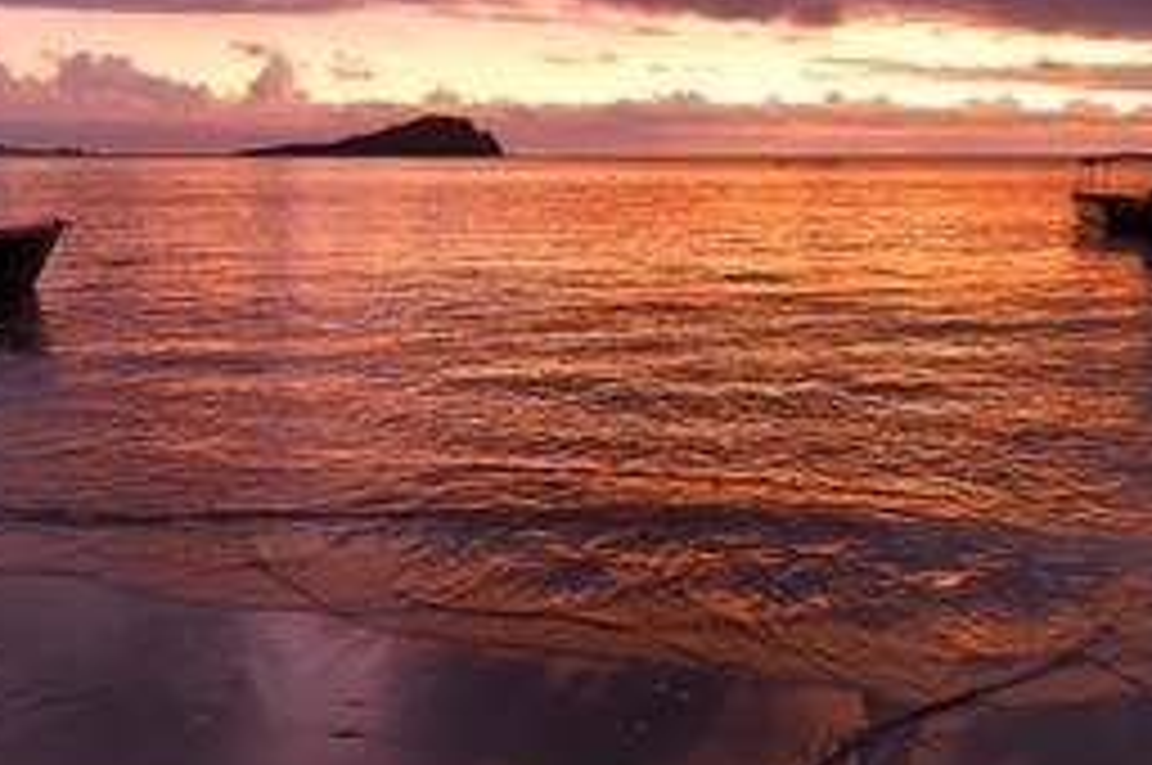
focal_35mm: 46
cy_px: 230
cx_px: 412
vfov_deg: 28.9
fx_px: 1470
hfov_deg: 42.4
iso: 1250
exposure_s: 1/25
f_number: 6.3
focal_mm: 28
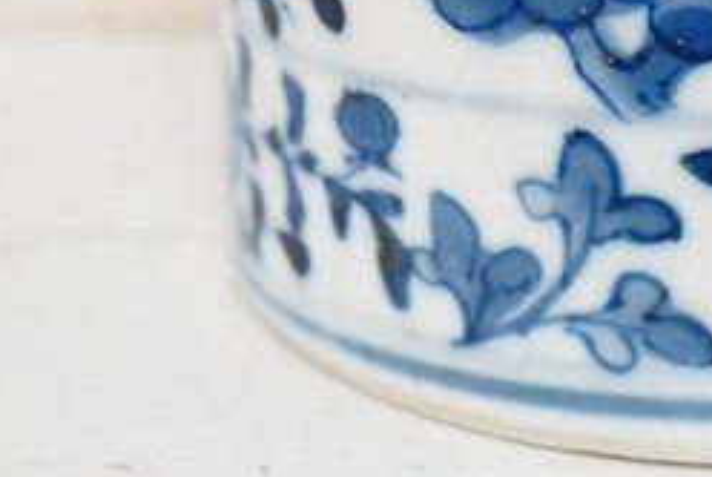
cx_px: 683
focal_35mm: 163
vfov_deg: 8.2
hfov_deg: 12.5
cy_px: -282
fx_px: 3228
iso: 1250
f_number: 7.1
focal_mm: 30
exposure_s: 1/125
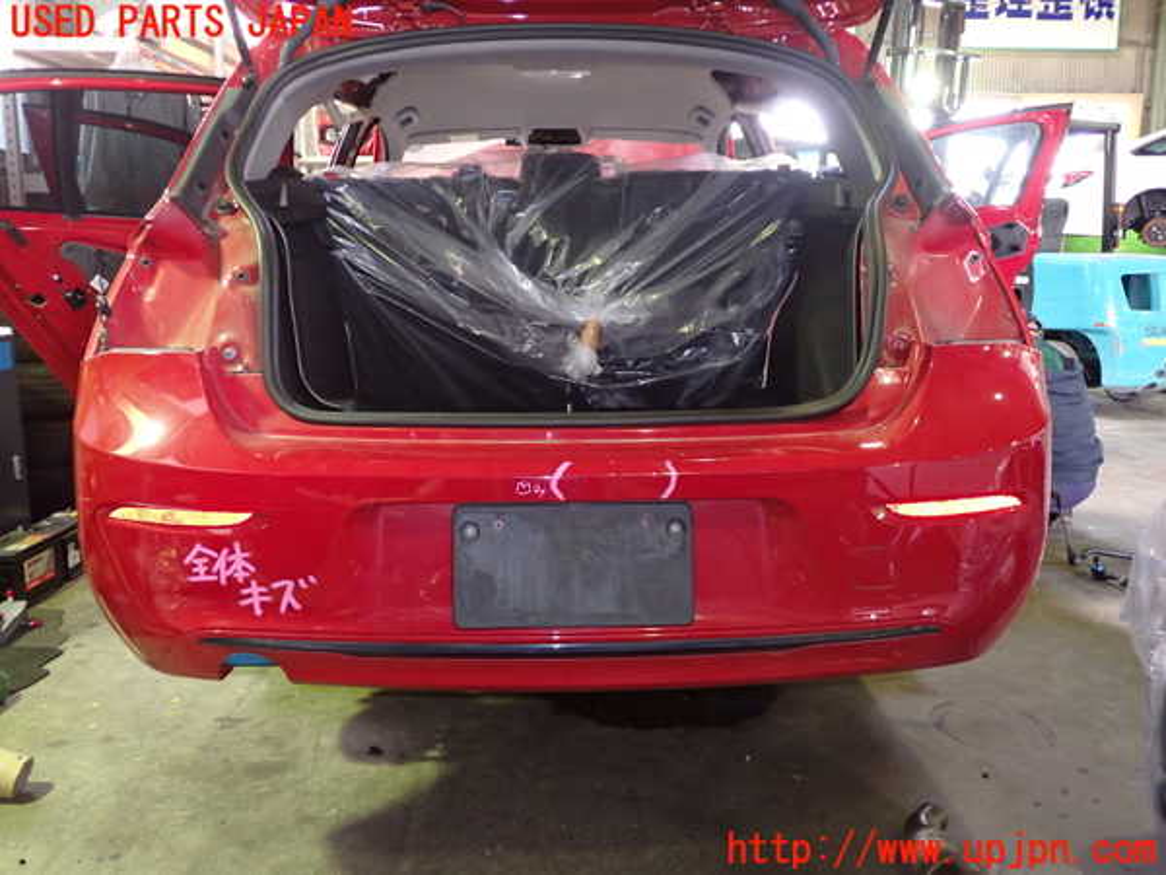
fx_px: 1011
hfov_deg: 60.0
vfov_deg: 46.8
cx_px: 583
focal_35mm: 30
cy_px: 438
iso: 640
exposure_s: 1/30
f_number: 2.3
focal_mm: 5.4
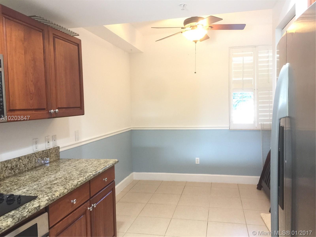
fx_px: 265
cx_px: 158
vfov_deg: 48.2
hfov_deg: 61.7
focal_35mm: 29
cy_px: 118
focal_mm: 4.15
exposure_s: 1/15
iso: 100
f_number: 2.2
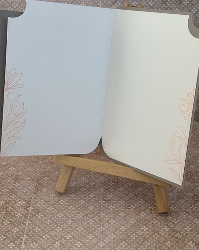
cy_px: 107
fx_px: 450
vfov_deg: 30.9
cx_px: 103
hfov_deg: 25.0
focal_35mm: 61
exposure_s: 1/256
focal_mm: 6.86
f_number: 1.78
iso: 64
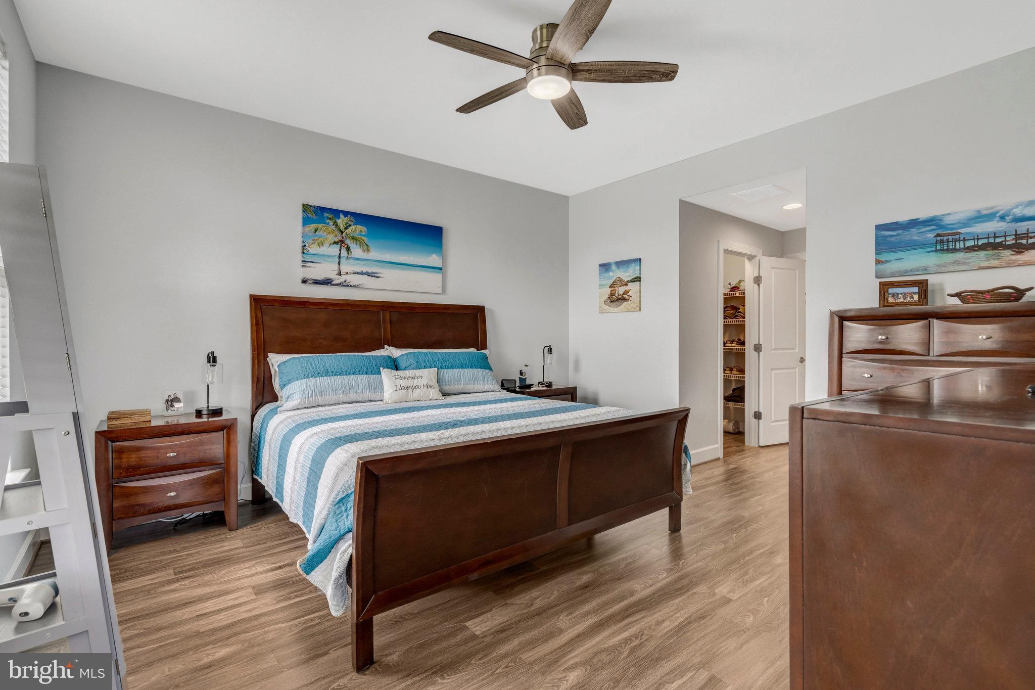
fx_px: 460
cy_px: 345
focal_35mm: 16
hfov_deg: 96.7
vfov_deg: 73.7
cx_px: 518
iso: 1250
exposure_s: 1/60
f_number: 8
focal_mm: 16
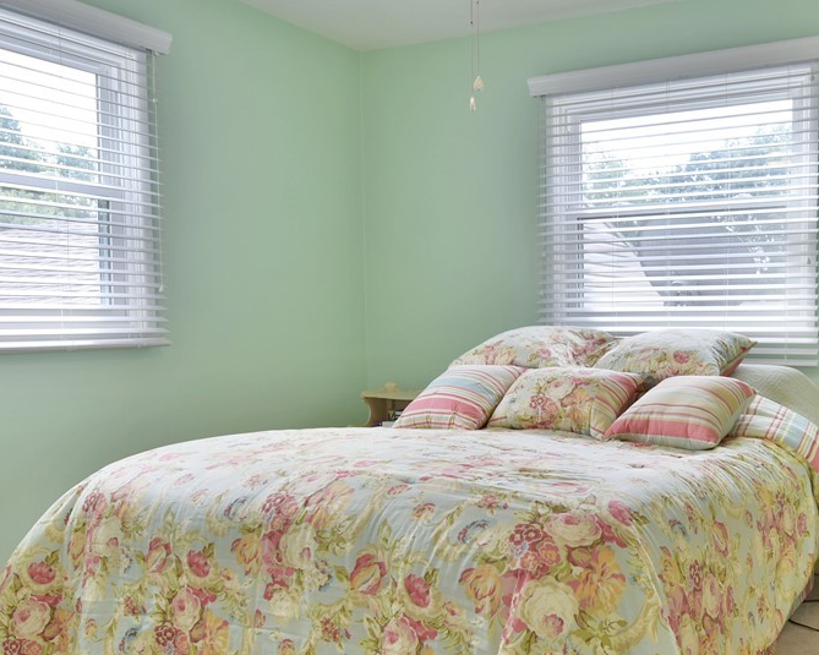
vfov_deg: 45.7
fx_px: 776
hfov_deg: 53.5
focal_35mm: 32
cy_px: 364
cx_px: 600
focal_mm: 14
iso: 200
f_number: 4.5
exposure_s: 1/60
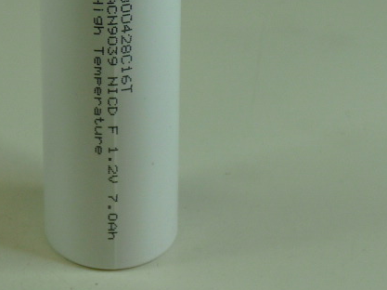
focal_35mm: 212
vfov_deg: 7.0
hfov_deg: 9.3
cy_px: 71
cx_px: 122
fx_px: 2368
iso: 100
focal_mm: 13.8
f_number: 3.4
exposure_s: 1/100
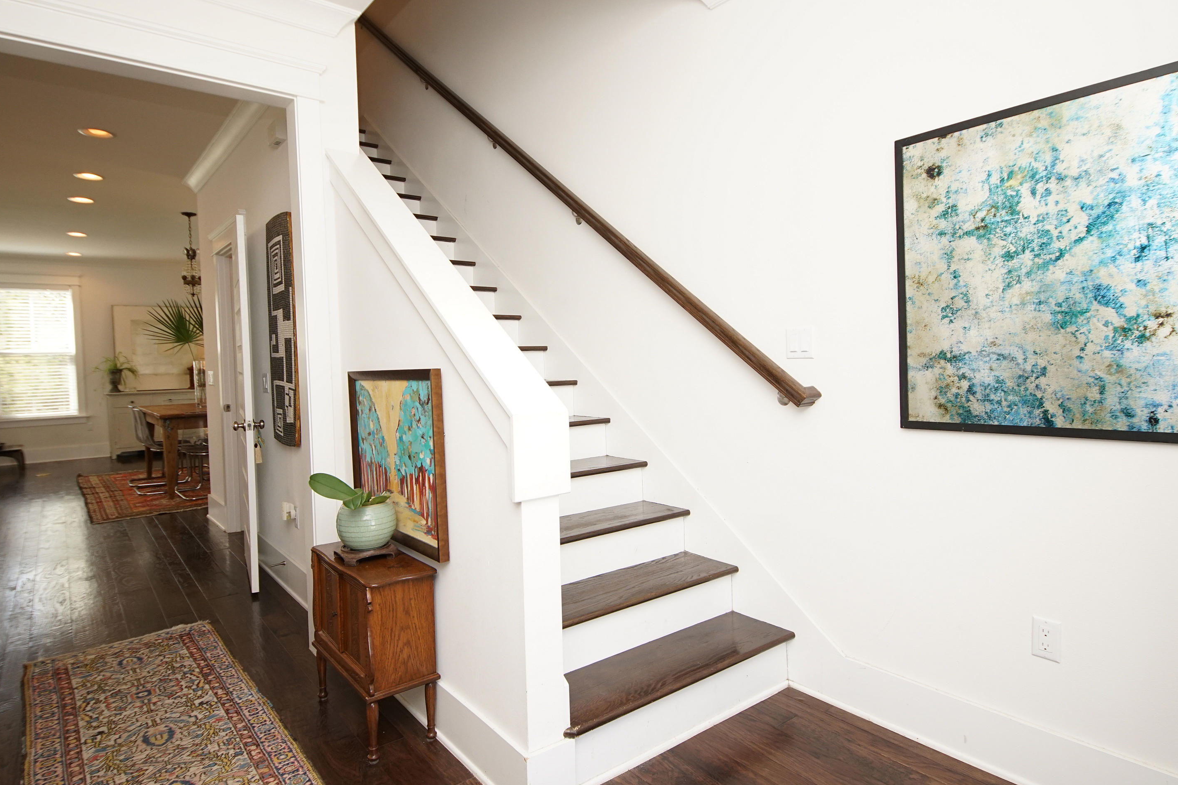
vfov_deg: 64.5
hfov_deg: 86.9
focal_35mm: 19
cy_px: 390
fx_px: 622
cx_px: 583
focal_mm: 12
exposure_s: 1/160
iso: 640
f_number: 4.5
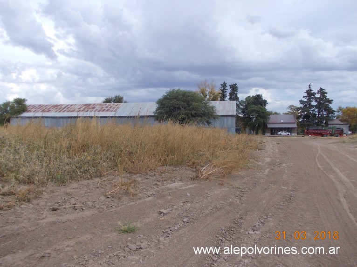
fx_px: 289
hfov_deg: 63.5
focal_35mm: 28
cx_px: 178
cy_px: 134
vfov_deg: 49.7
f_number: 5.4
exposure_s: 1/200
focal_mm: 4
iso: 80
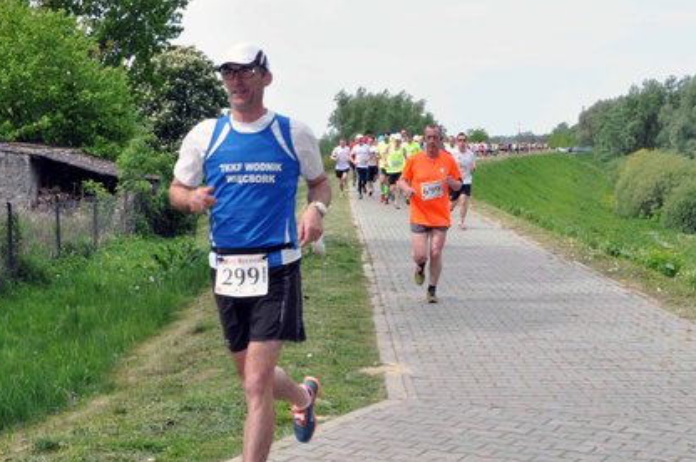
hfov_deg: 26.9
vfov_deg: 18.0
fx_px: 1448
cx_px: 253
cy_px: 348
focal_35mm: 75
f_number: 22
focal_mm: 32
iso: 800
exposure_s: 1/200
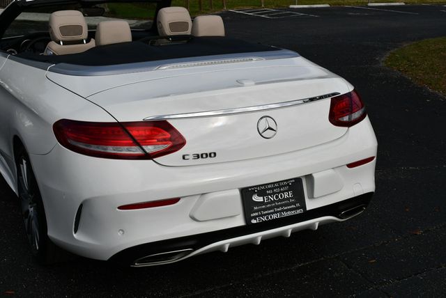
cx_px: 223
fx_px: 645
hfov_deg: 38.2
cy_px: 149
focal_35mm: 52
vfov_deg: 26.0
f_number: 10
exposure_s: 1/400
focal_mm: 26
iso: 100
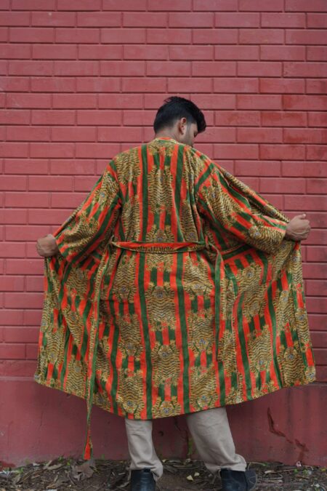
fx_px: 681
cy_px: 246
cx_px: 164
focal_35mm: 50
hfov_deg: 27.0
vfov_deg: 39.6
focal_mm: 50
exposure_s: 1/160
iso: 500
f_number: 5
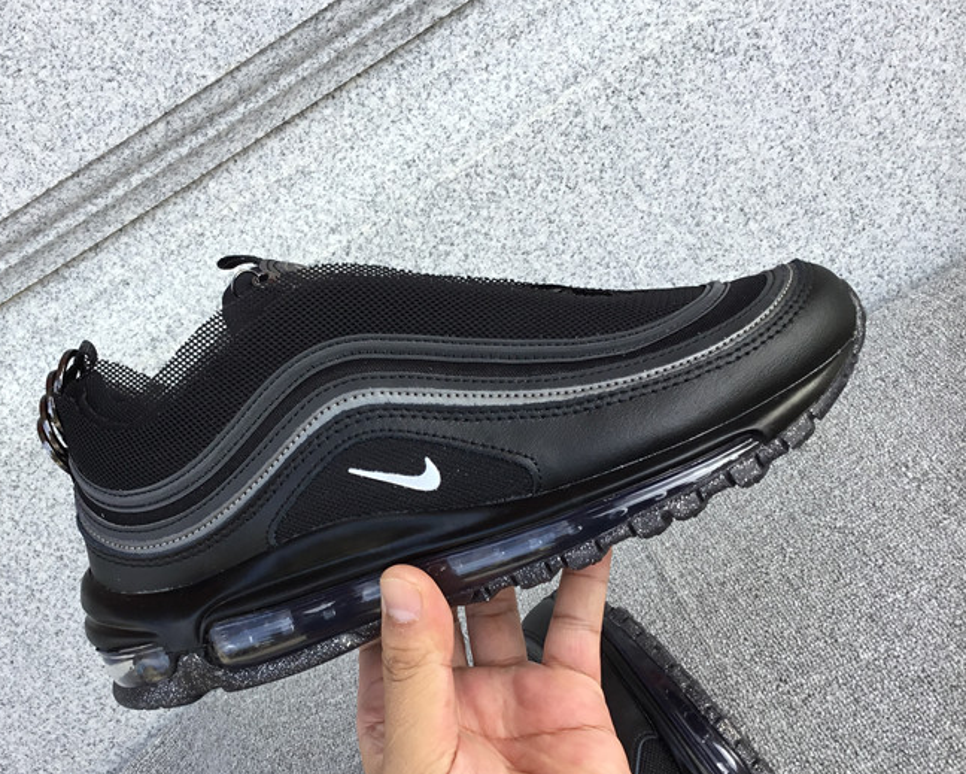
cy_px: 429
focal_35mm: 42
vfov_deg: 35.7
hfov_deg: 43.6
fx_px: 1201
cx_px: 386
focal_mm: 3.3
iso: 25
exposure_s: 1/196
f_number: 2.4
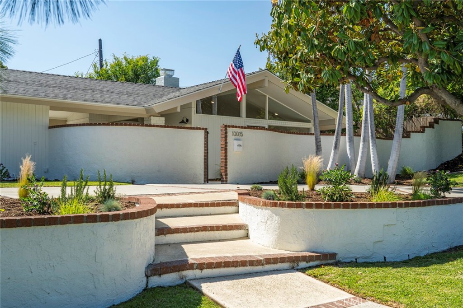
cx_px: 232
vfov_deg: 31.2
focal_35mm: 43
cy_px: 154
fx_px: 553
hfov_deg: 45.4
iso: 320
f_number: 9
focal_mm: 43
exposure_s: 1/320
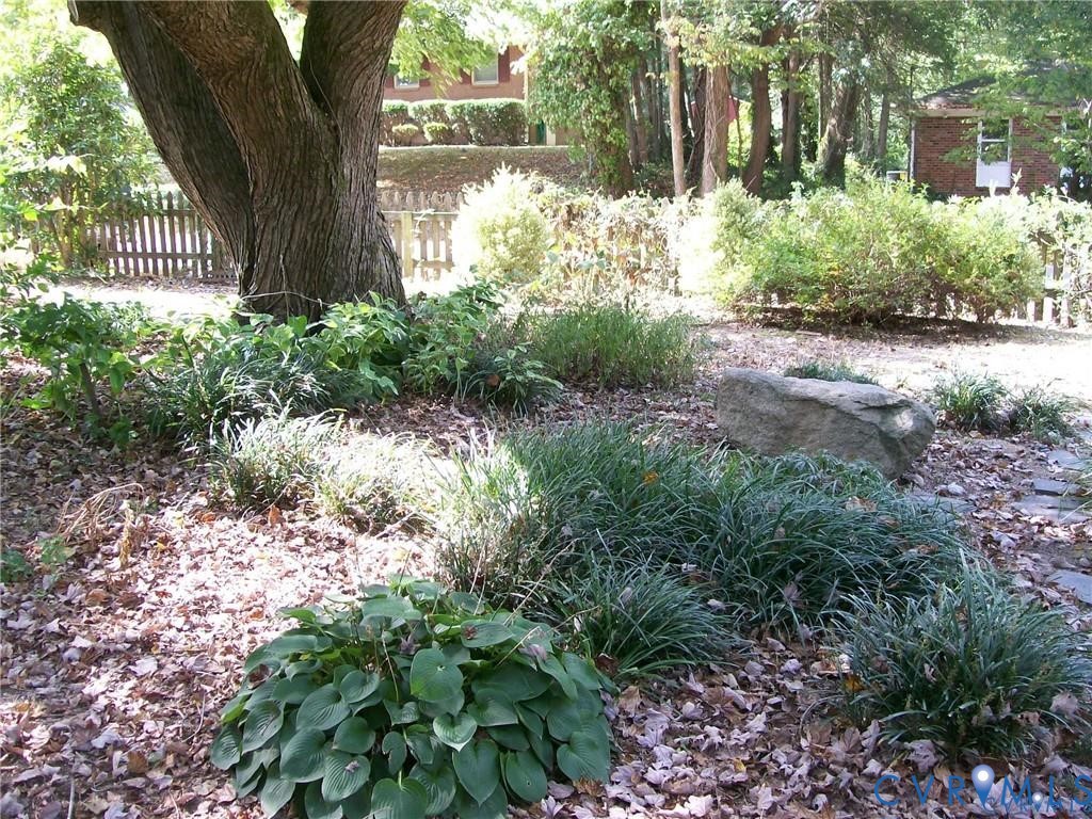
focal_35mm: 36
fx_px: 1136
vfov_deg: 39.7
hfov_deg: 51.4
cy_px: 410
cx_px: 546
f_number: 2.7
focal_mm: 6
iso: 80
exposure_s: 1/65.3
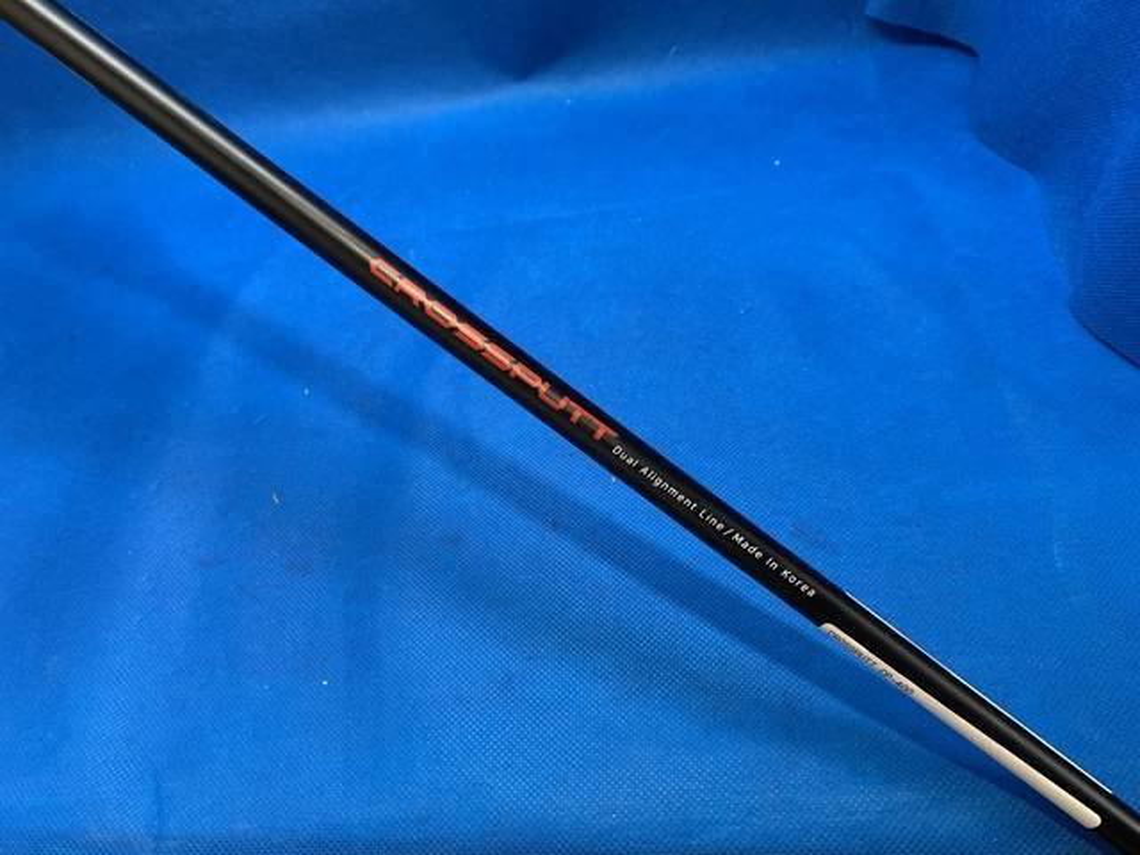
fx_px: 856
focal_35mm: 26
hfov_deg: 67.3
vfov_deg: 53.1
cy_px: 428
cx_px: 570
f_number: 1.8
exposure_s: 1/60
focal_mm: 4.25
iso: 125
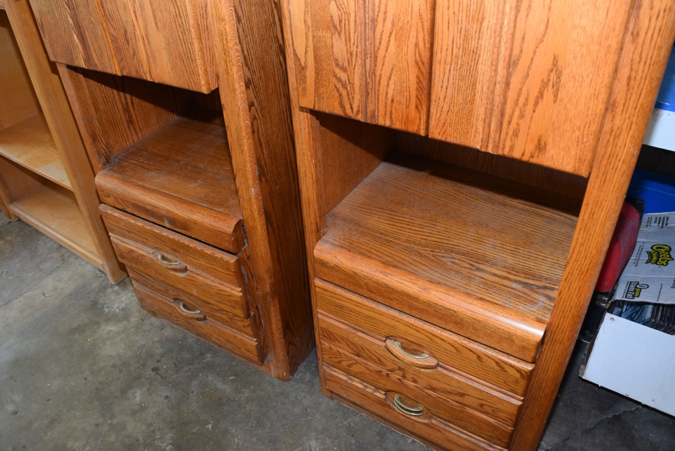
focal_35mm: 27
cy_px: 226
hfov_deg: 67.4
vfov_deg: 47.9
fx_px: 506
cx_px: 338
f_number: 5
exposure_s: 1/100
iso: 800
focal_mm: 18
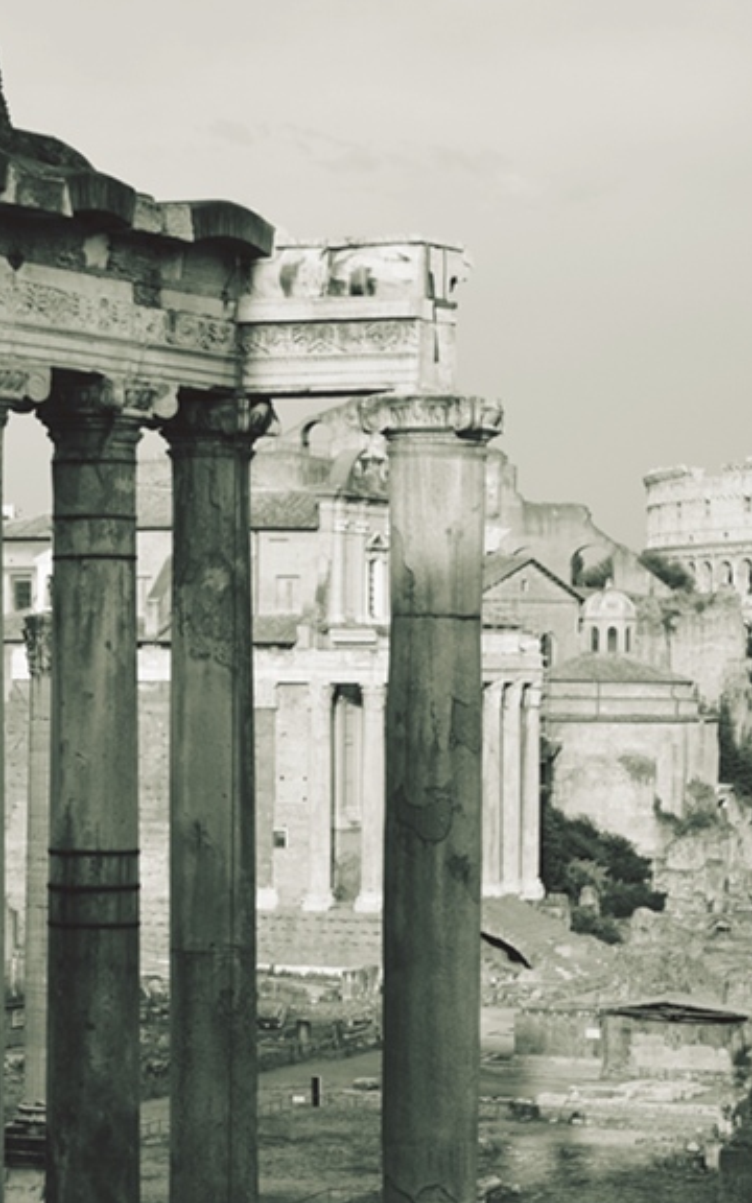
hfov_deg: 11.3
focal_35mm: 116
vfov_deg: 18.0
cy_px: 736
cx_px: 320
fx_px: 3804
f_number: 7.1
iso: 200
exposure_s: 1/250
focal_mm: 34
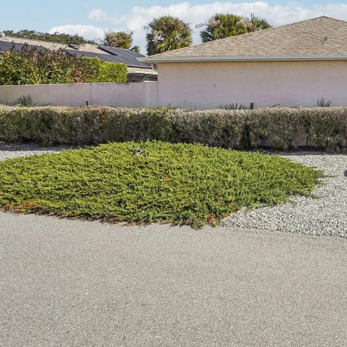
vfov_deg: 41.1
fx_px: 454
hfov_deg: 36.7
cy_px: 104
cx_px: 361
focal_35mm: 40
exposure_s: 1/40
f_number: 20
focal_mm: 20
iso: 100
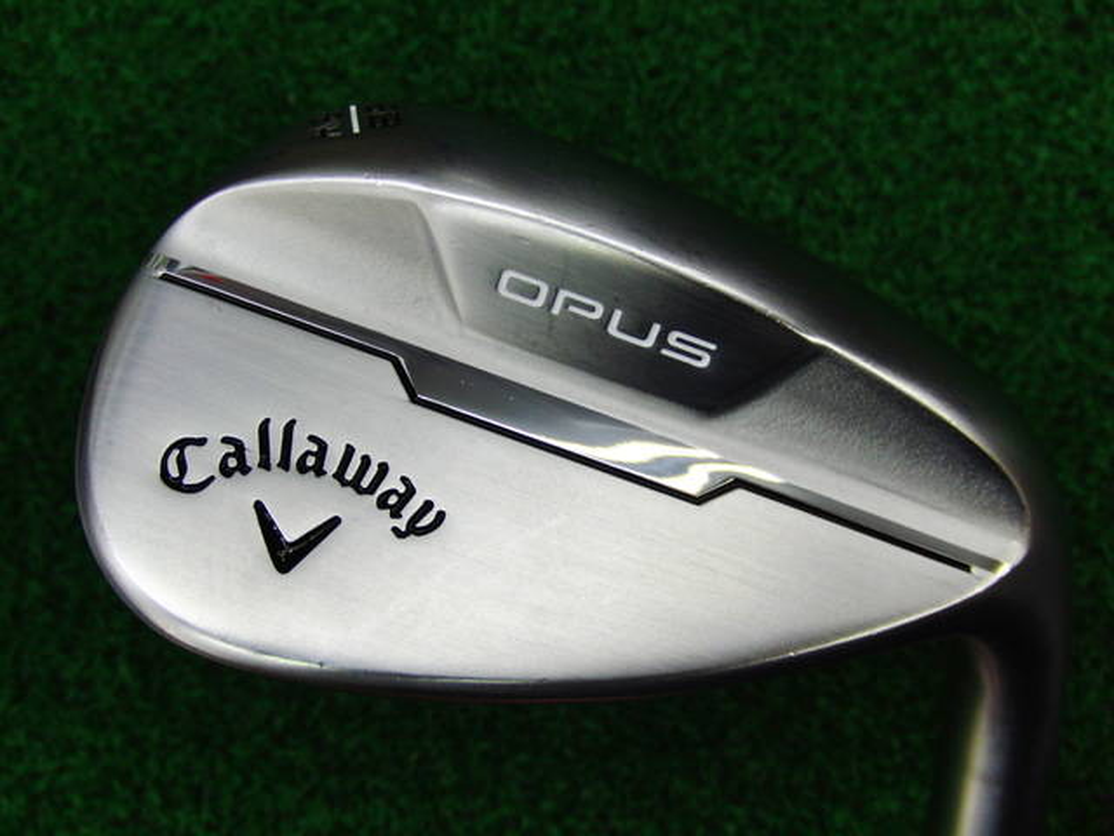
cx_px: 557
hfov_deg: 50.1
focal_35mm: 37
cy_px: 418
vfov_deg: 38.7
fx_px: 1191
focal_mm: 6.42
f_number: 3.6
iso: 160
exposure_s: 1/80
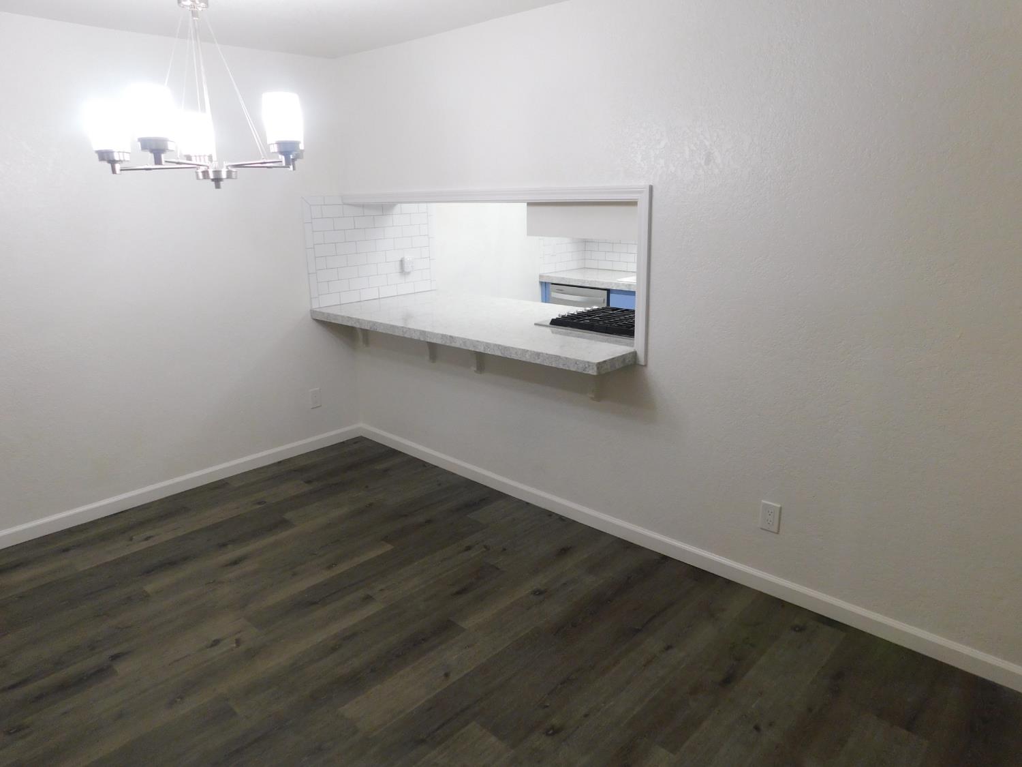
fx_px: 679
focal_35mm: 23
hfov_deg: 73.9
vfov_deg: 58.9
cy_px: 384
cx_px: 511
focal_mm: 4
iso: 220
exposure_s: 1/30
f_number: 3
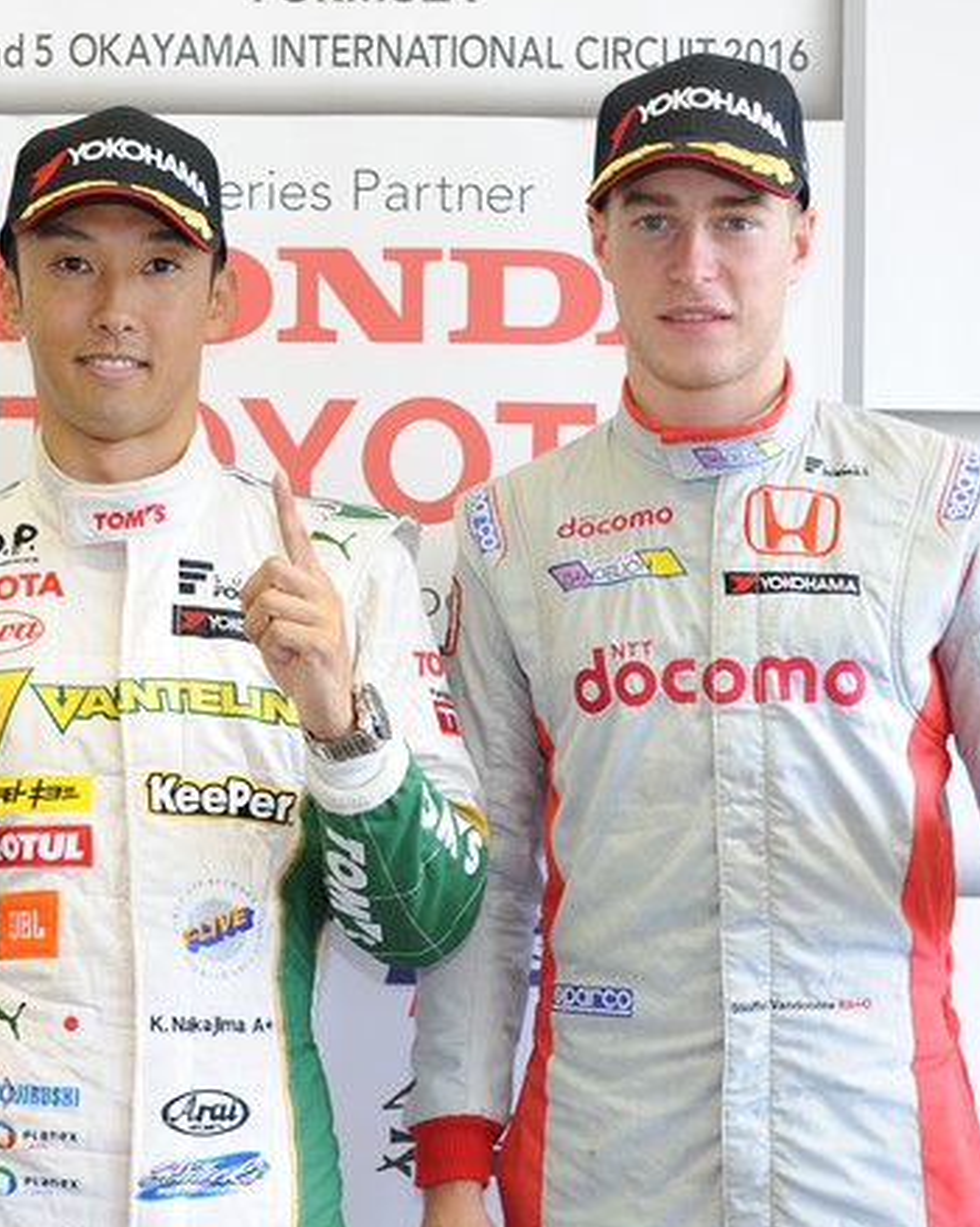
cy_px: 614
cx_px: 106
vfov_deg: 34.8
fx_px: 1959
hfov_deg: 27.1
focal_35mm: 54
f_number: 4
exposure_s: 1/60
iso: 800
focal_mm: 35
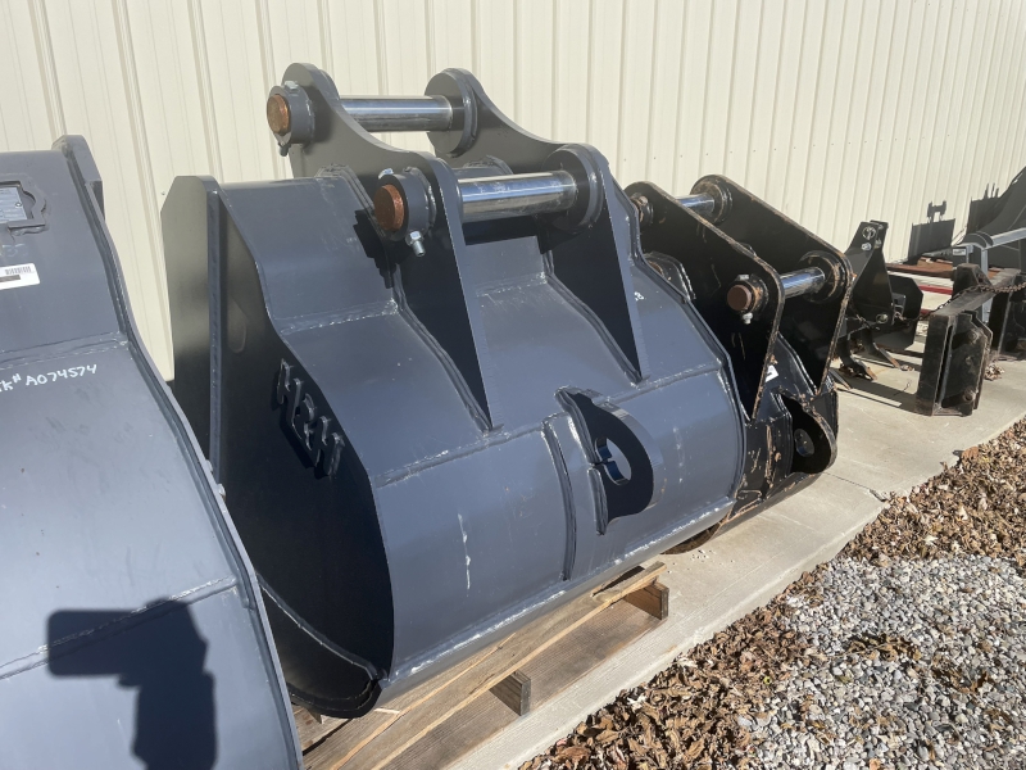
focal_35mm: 26
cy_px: 385
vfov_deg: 53.1
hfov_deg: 67.3
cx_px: 513
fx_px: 771
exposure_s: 1/4292
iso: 32
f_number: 1.6
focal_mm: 4.2
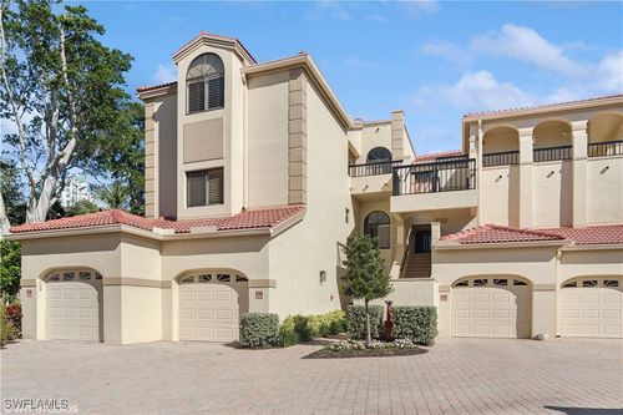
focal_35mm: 24
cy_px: 208
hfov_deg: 73.8
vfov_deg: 53.1
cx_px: 312
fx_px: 415
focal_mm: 16
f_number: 8
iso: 400
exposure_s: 1/1600
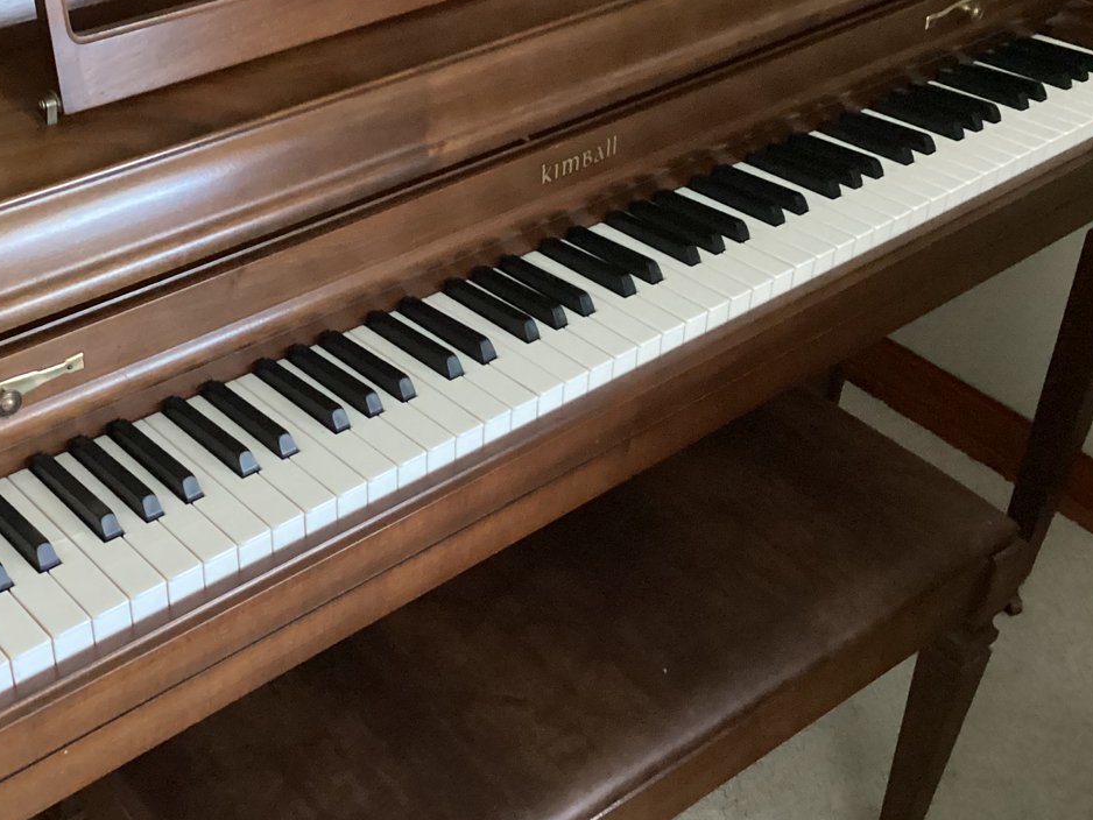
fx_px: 1579
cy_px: 316
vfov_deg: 29.0
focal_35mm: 50
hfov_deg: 37.9
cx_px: 406
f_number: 2.4
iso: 800
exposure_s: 1/20
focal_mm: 3.3
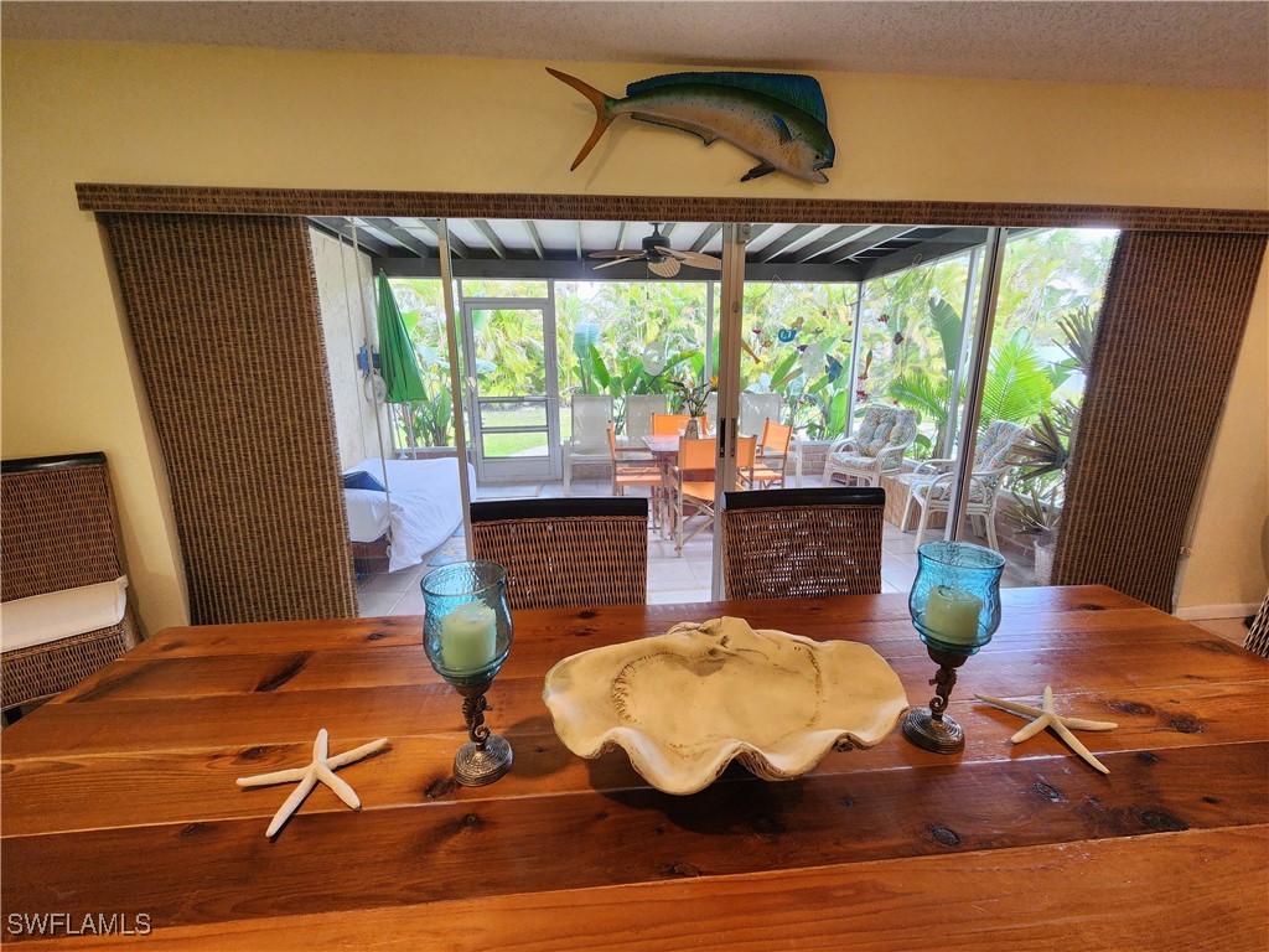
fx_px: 477
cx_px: 634
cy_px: 476
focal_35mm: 13
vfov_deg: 89.9
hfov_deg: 106.2
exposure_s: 1/60
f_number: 2.2
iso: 160
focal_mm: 2.2
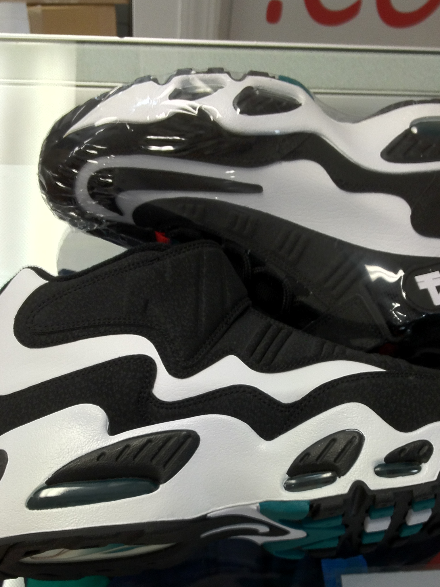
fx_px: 949
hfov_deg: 26.1
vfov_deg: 33.8
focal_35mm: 56
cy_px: 422
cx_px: 256
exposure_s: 1/30
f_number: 2.4
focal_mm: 4.28
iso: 64
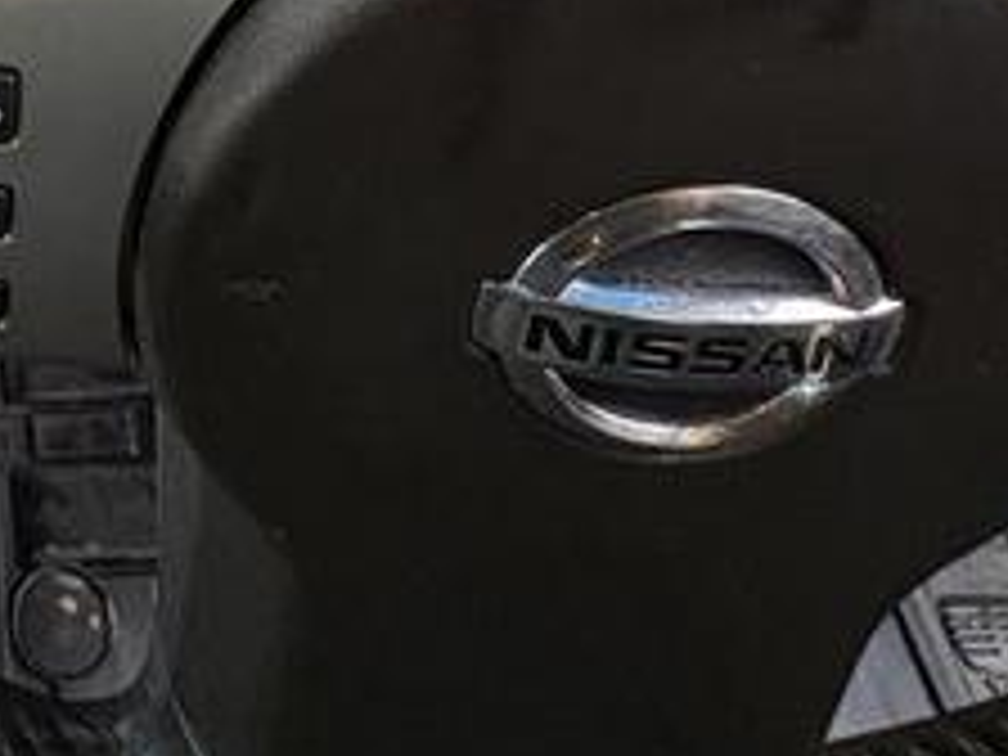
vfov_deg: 20.0
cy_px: -558
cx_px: -176
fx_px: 1631
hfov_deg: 29.8
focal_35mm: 56
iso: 200
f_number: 2.2
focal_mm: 2.22
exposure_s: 1/99
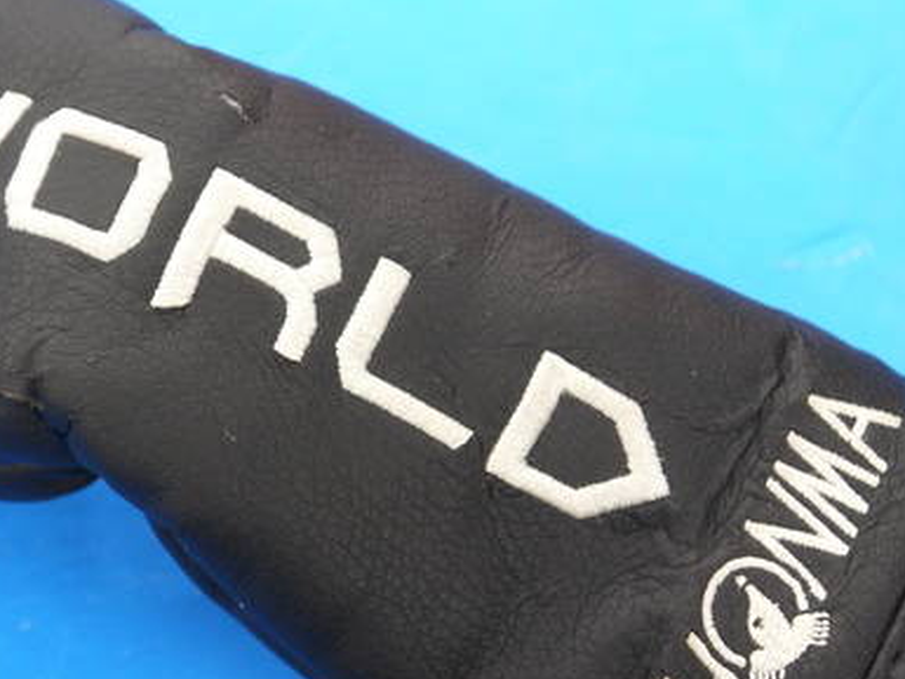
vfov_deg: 14.4
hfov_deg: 18.9
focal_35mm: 103
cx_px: 200
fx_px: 2694
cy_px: 294
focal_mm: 31
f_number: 5
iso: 640
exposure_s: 1/60
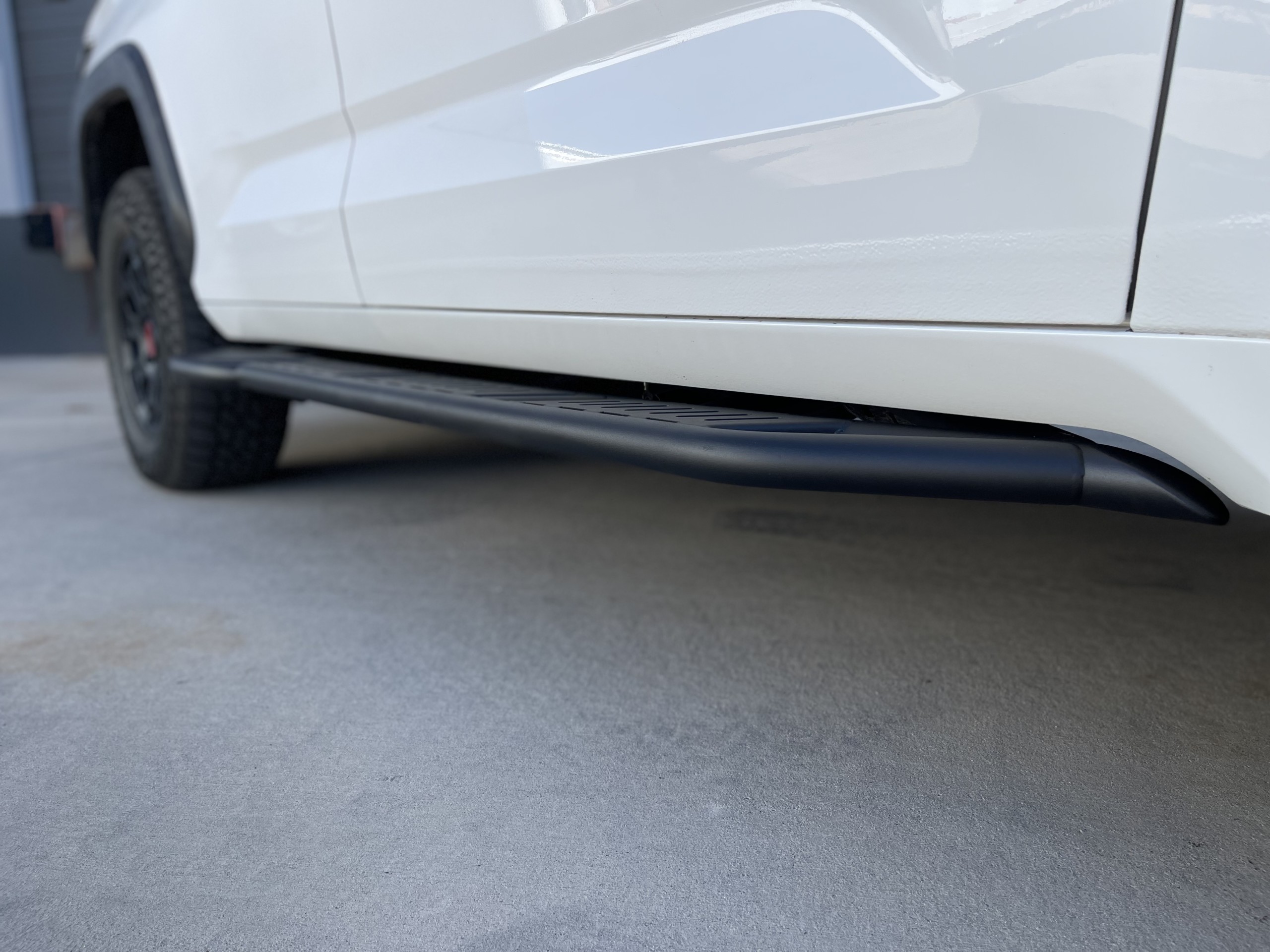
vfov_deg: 53.1
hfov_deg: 67.3
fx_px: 954
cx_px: 635
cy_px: 476
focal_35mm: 26
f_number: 1.6
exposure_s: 1/1387
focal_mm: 5.1
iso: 50
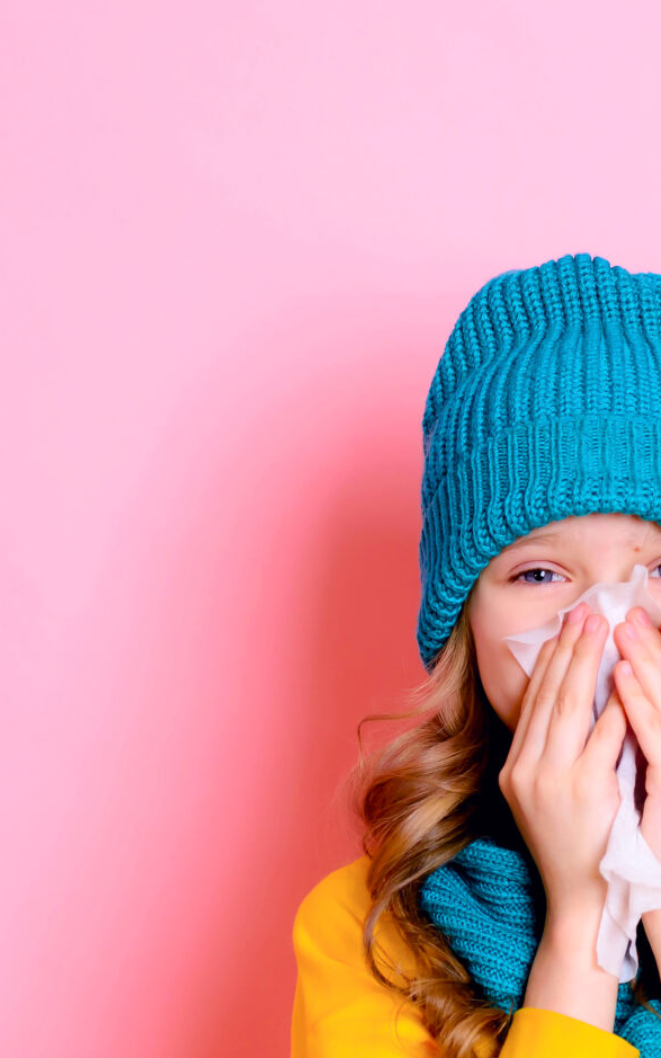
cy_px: 866
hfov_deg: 9.4
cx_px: 652
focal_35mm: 139
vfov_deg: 14.9
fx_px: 4006
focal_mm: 50
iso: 320
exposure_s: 1/200
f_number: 5
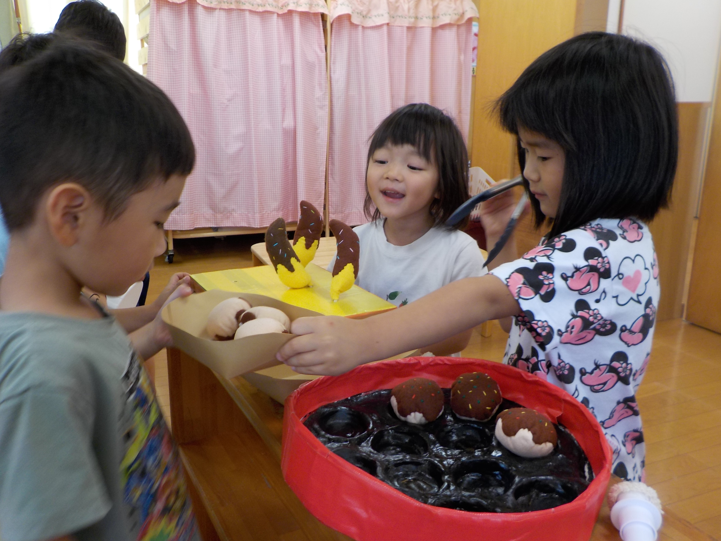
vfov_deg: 46.8
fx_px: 625
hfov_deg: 60.0
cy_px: 270
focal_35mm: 30
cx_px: 360
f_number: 3.3
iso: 125
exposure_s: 1/30
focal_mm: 4.1
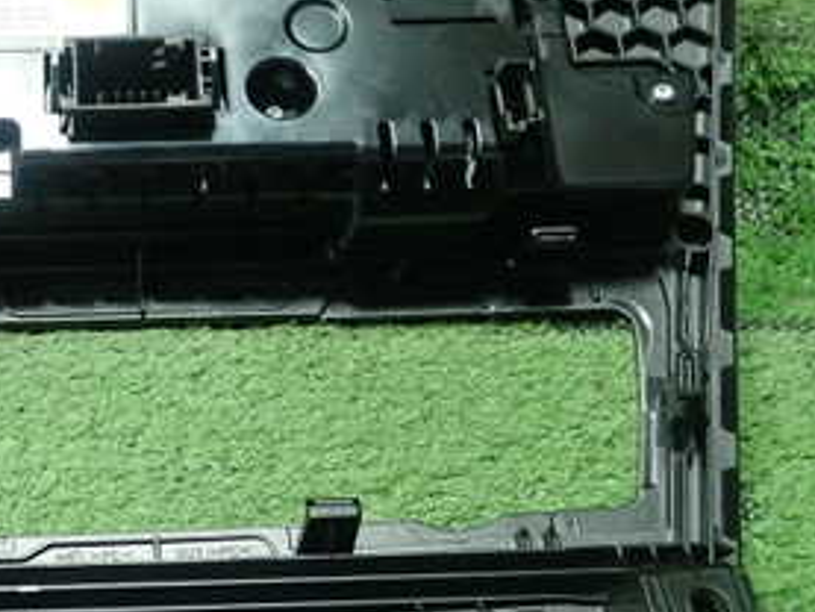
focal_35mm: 65
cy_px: 262
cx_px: 35
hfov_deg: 28.3
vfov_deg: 22.6
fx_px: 1531
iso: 500
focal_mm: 5.5
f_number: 2.3
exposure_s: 1/125
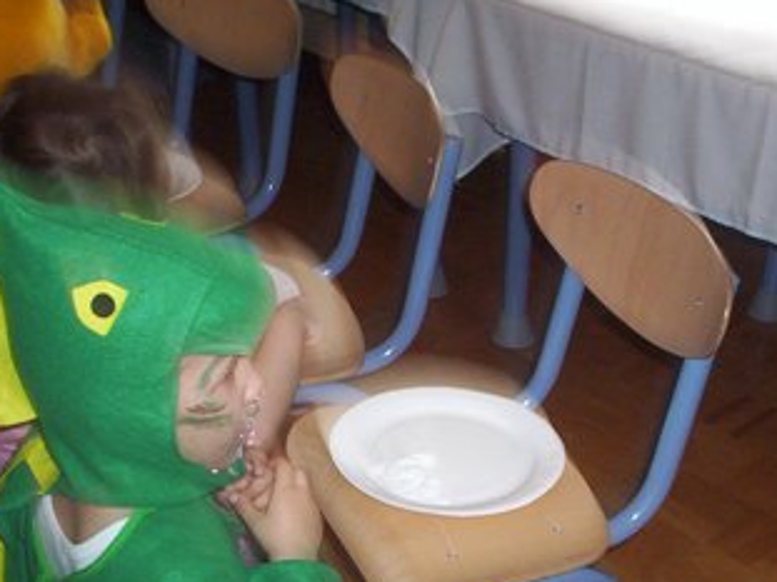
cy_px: 437
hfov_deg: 32.1
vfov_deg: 24.1
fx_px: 1346
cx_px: 457
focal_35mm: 60
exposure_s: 1/60
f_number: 4.5
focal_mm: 4.99
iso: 140
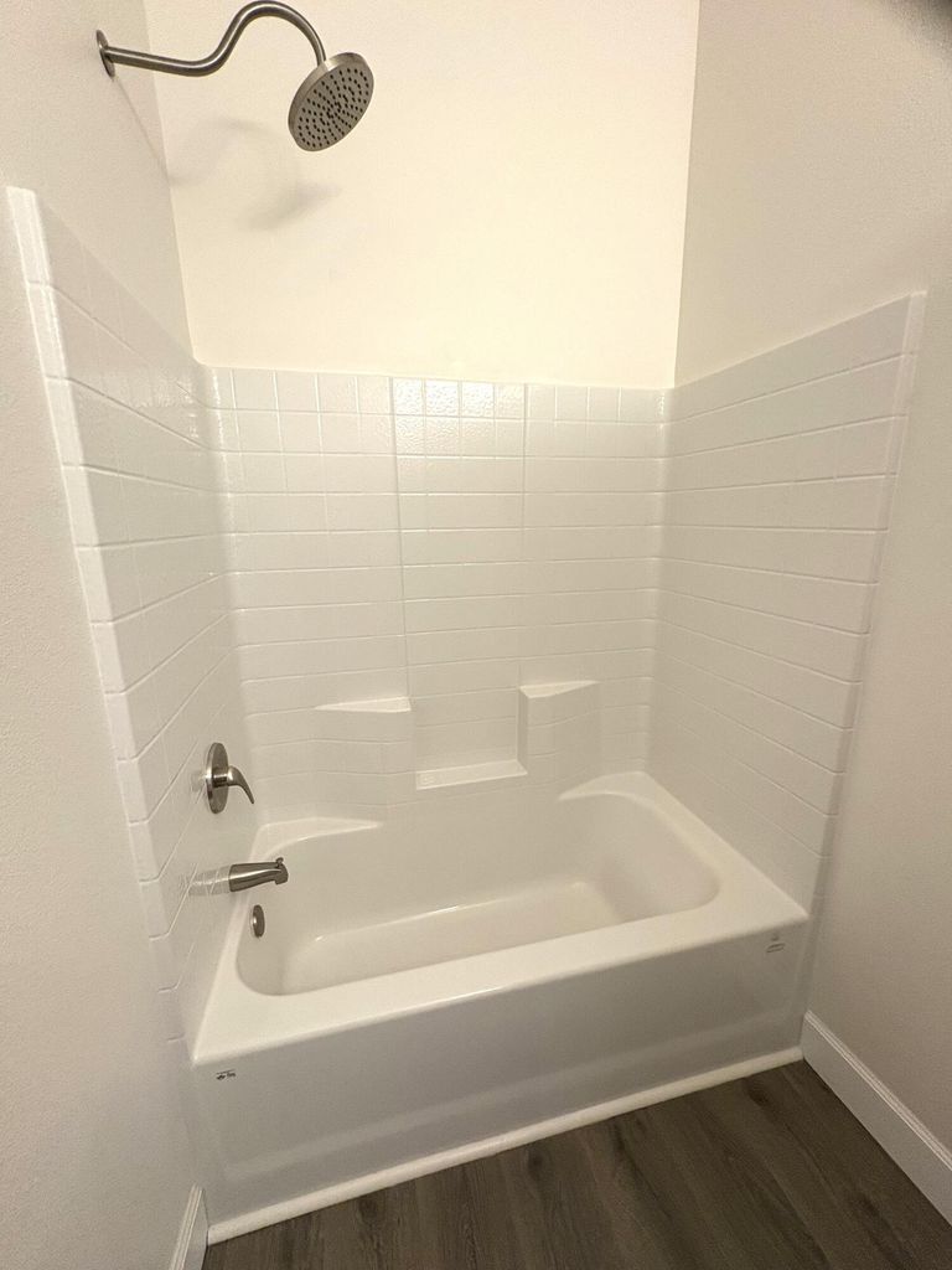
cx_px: 476
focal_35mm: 14
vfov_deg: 102.1
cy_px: 635
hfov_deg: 85.7
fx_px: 513
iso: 250
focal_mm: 2.22
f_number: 2.2
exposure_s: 1/120
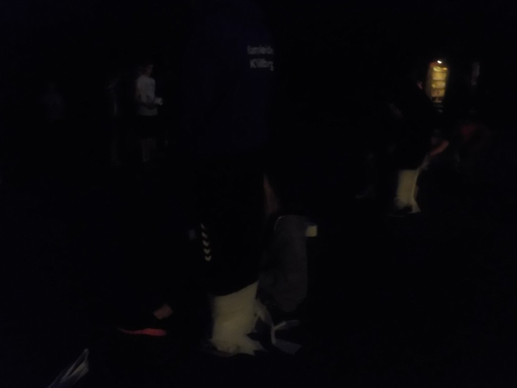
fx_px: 448
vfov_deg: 46.8
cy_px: 194
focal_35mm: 30
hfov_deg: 60.0
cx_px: 258
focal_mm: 4.1
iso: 1600
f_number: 3.3
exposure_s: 1/15
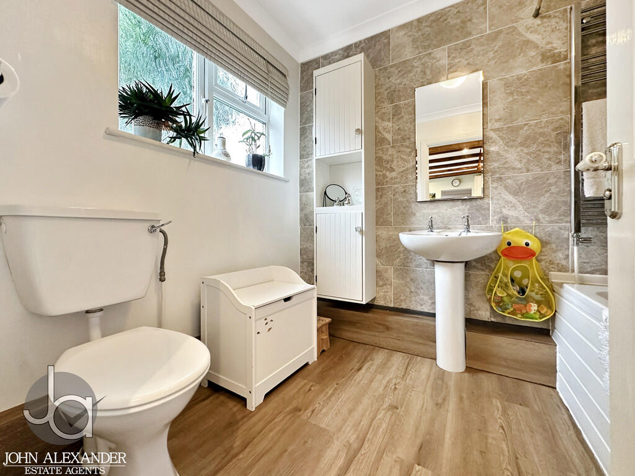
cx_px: 318
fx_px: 257
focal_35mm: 14
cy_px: 238
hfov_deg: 102.1
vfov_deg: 85.7
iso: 320
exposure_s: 1/50
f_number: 2.2
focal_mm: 2.22
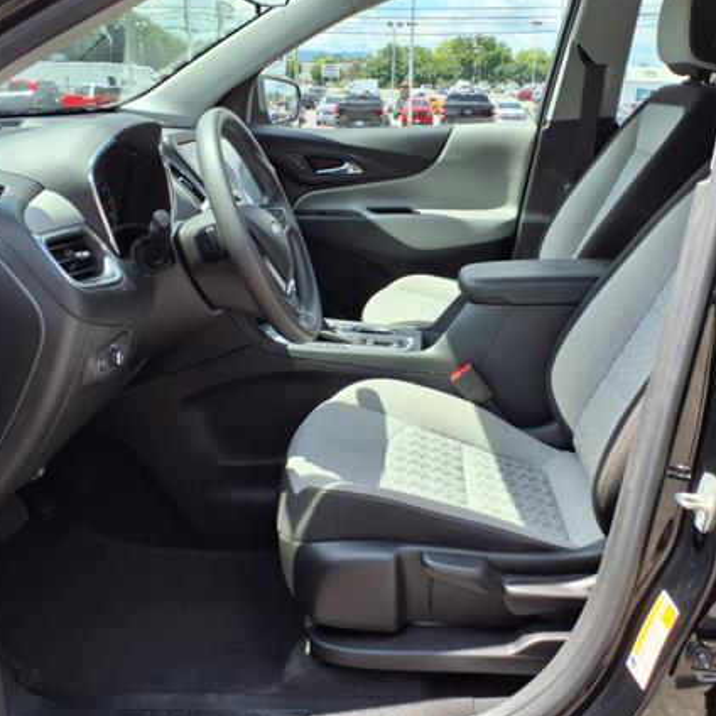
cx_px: 420
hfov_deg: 45.9
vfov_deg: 46.0
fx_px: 842
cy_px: 317
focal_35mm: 36
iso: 40
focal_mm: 3.58
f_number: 1.9
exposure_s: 1/556
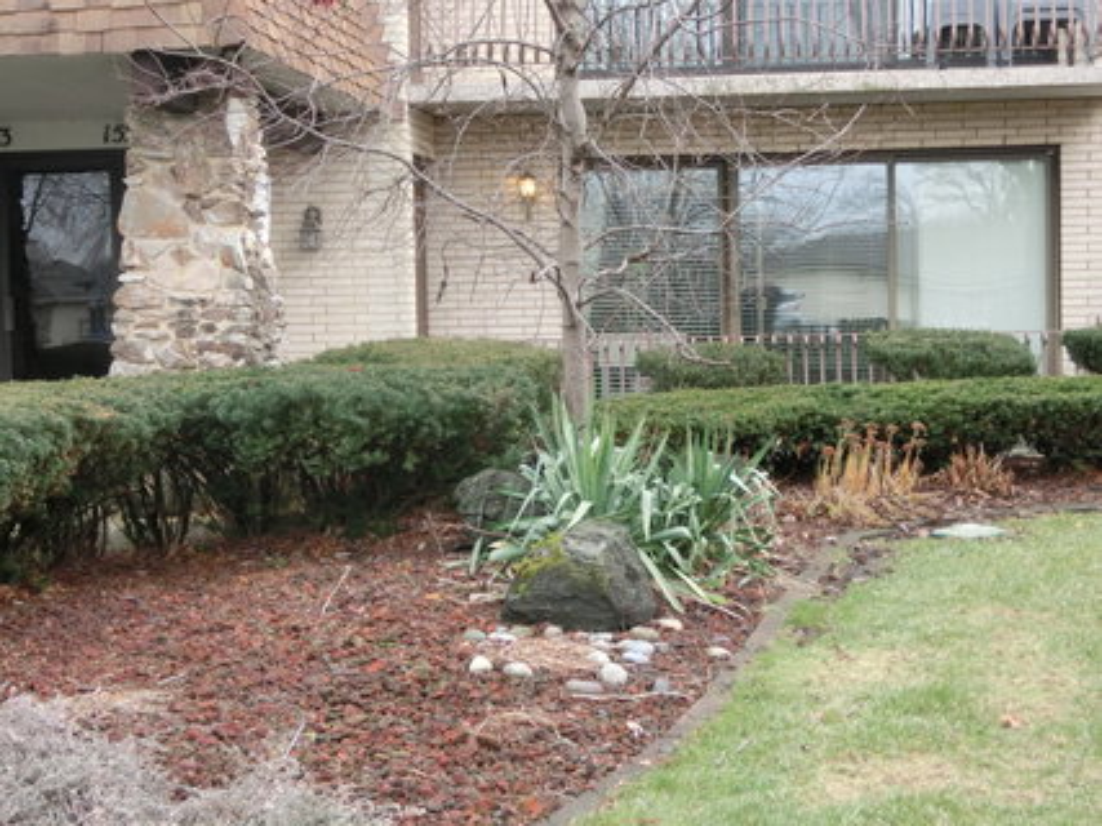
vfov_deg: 23.3
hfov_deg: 30.7
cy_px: 413
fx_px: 2005
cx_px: 551
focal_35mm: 63
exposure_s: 1/125
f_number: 4.6
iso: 250
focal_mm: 11.17
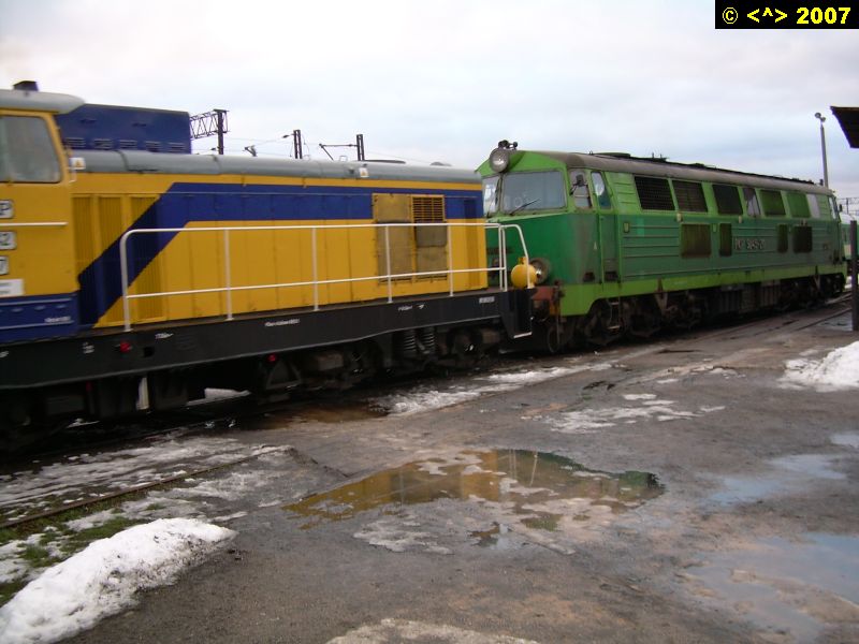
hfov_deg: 49.0
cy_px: 322
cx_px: 430
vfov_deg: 37.7
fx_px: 943
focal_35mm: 38
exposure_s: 1/30
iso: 50
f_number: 2.8
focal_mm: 6.3
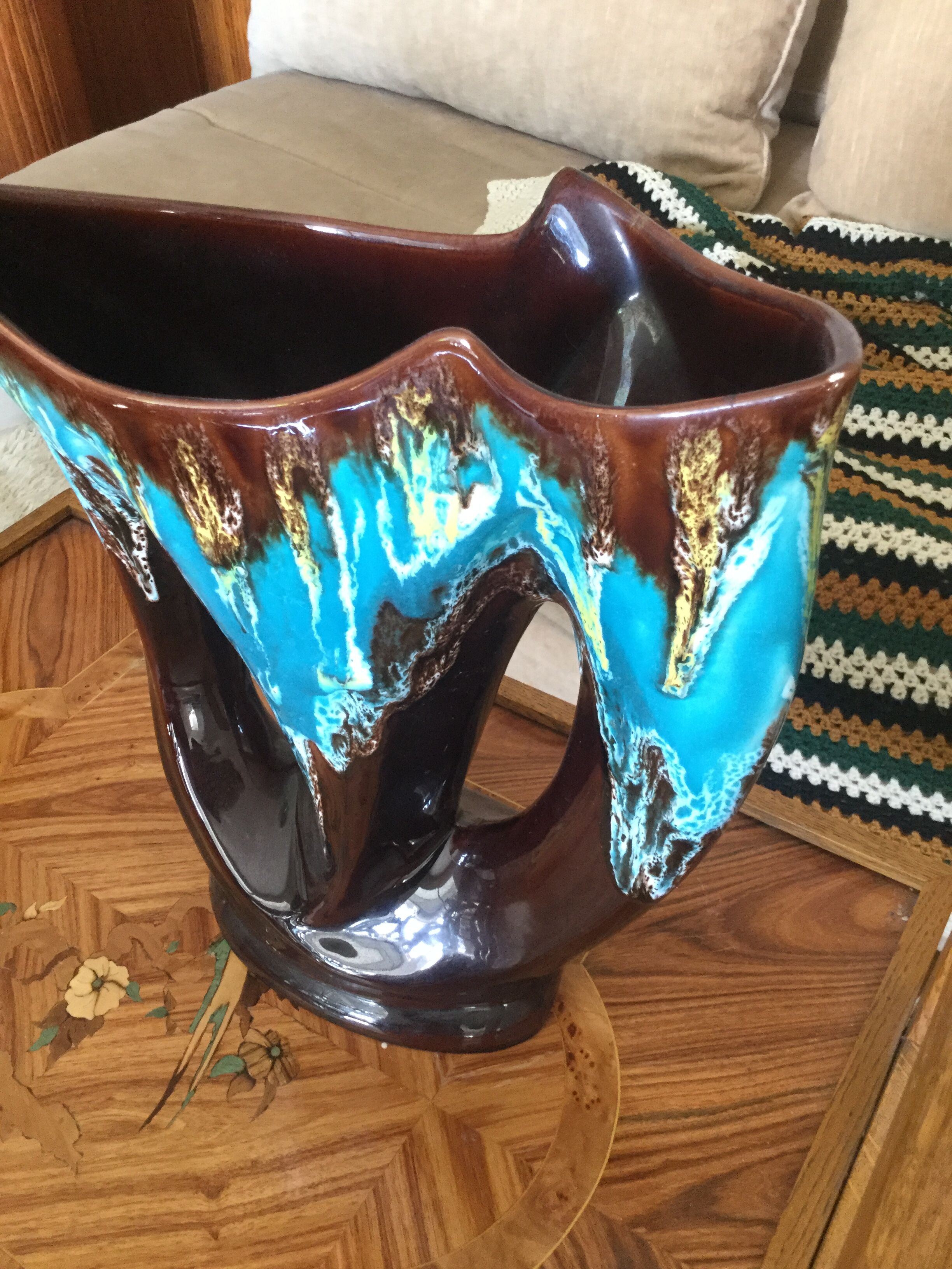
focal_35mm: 31
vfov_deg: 58.4
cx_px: 476
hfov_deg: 45.4
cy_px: 634
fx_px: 1137
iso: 160
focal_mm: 3.3
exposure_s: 1/33
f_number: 2.4
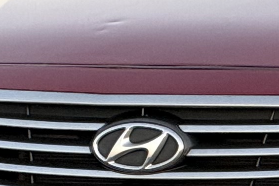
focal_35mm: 890
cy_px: 80
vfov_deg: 1.5
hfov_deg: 2.3
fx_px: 6899
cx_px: 595
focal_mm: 15.66
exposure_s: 1/99
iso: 100
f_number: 2.8
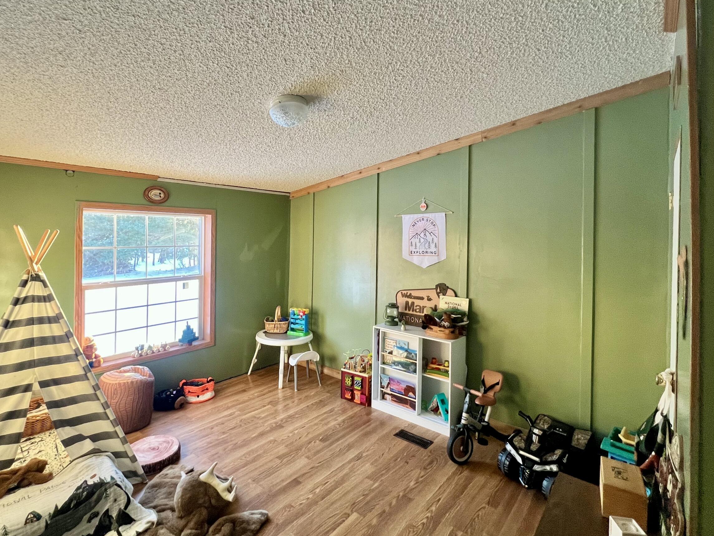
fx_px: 351
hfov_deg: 91.0
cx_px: 343
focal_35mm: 17
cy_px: 235
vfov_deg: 74.4
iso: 200
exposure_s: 1/60
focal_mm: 1.57
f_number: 1.8
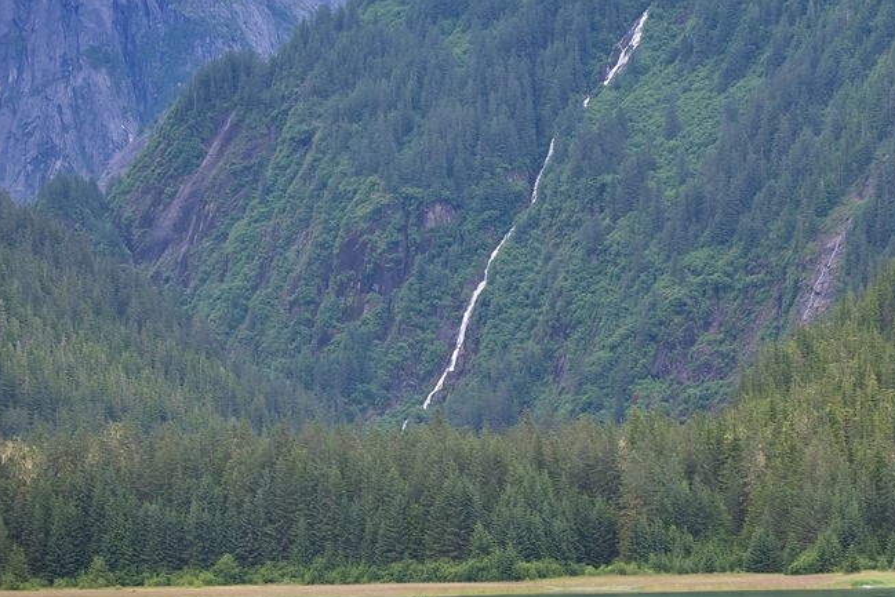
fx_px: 3431
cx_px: 627
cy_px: 212
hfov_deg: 14.8
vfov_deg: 9.9
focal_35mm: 138
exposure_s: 1/160
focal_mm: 70
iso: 100
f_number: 5
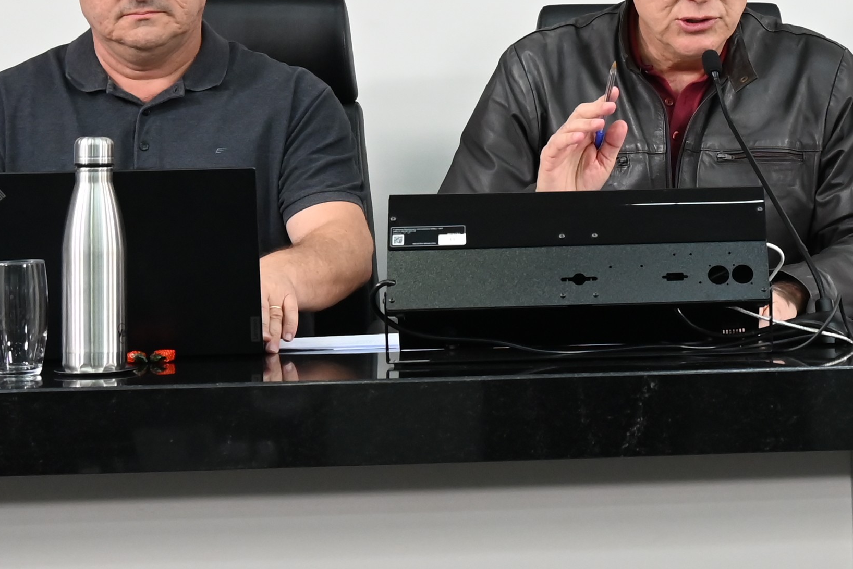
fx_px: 2963
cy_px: 15
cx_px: 929
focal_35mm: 125
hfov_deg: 15.9
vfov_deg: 10.9
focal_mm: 34
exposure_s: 1/125
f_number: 4.8
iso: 1250
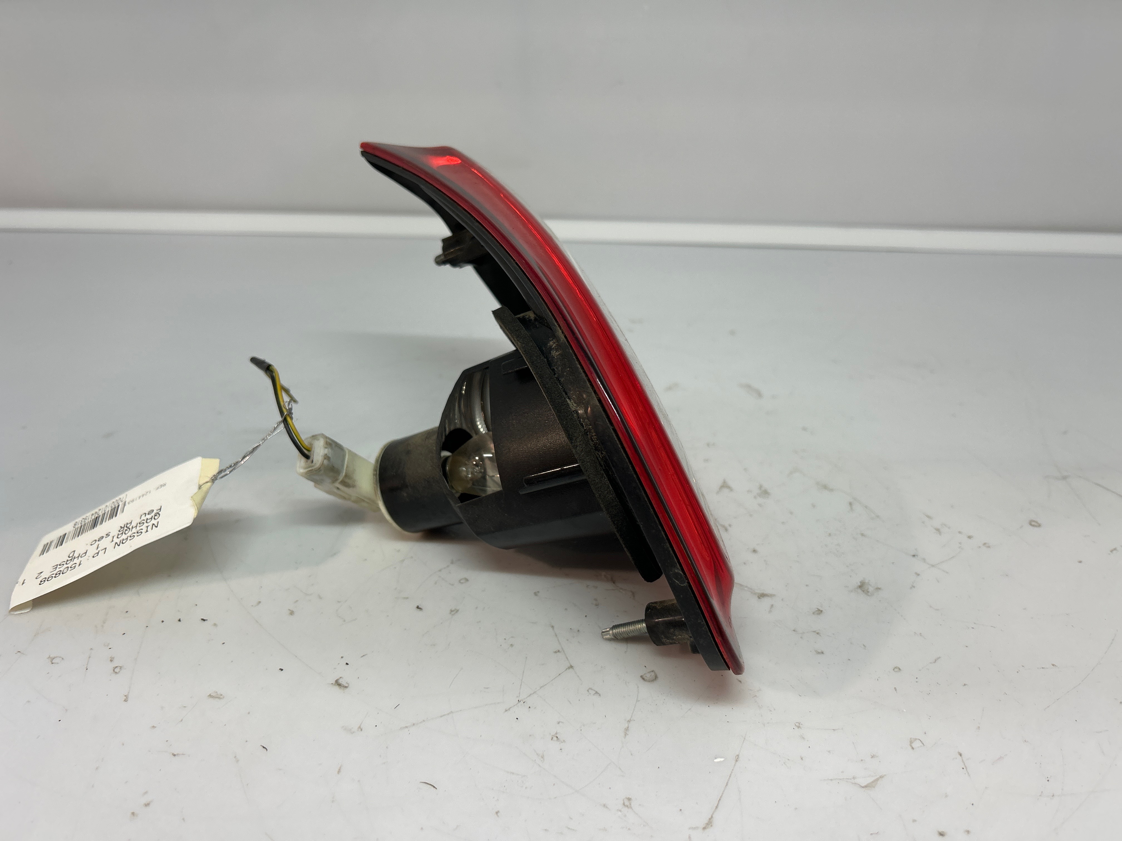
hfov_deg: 67.3
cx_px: 561
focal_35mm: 26
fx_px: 843
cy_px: 420
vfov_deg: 53.1
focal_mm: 5.7
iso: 50
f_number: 1.5
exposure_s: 1/100
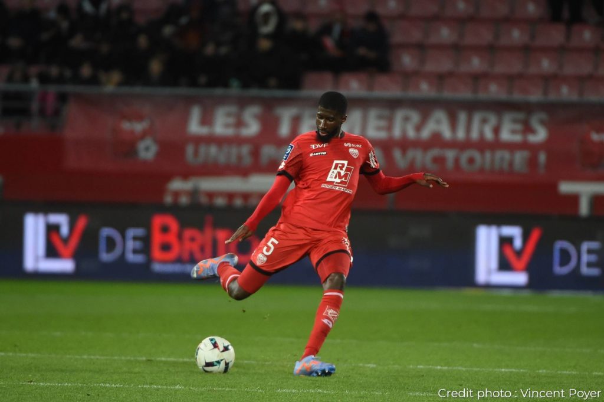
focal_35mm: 400
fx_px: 6706
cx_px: 302
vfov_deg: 3.4
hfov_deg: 5.2
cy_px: 201
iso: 3200
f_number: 4
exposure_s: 1/800
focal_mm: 400
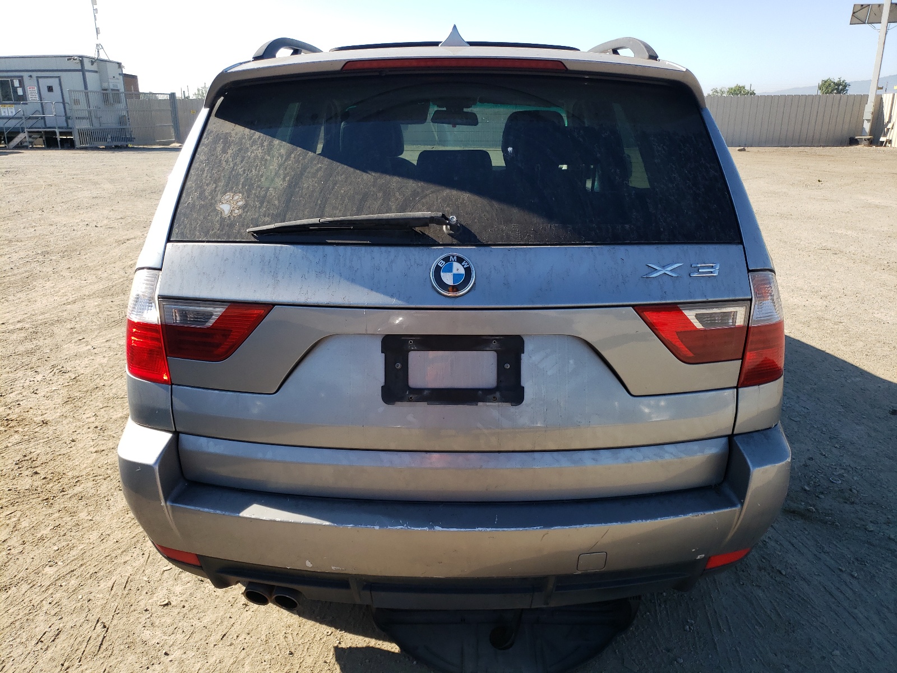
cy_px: 336
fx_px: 674
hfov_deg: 67.3
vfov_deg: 53.1
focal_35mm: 26
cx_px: 448
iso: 50
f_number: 1.5
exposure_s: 1/1250
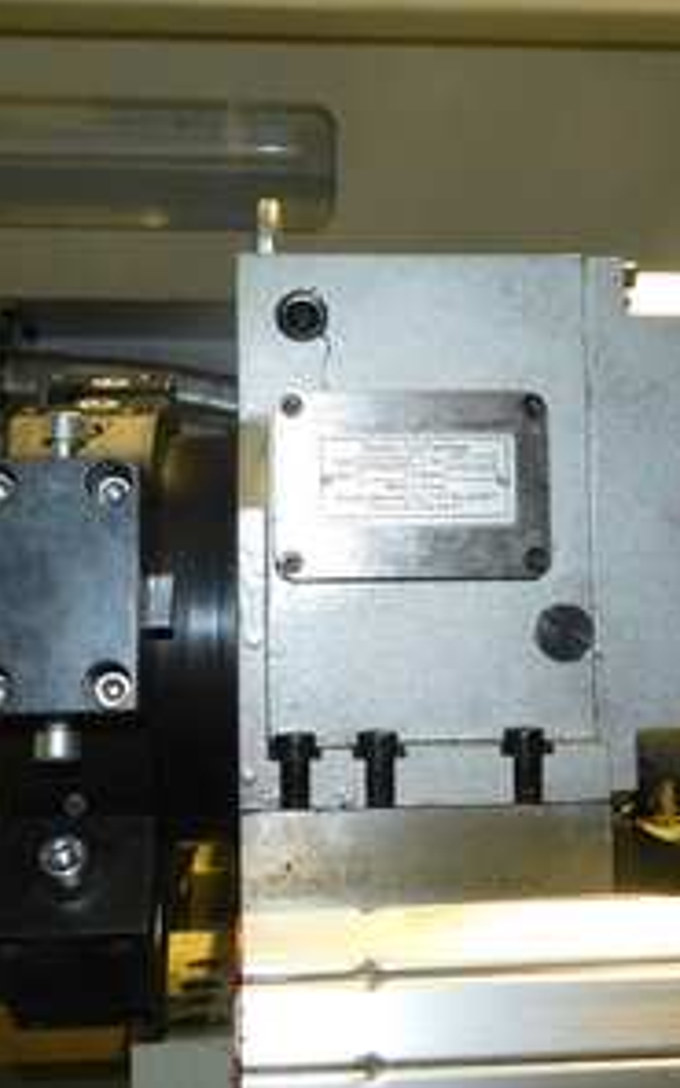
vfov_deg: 46.2
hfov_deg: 29.8
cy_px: 544
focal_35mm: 43
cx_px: 375
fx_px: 1275
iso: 800
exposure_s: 1/30
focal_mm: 5.3
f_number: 3.2
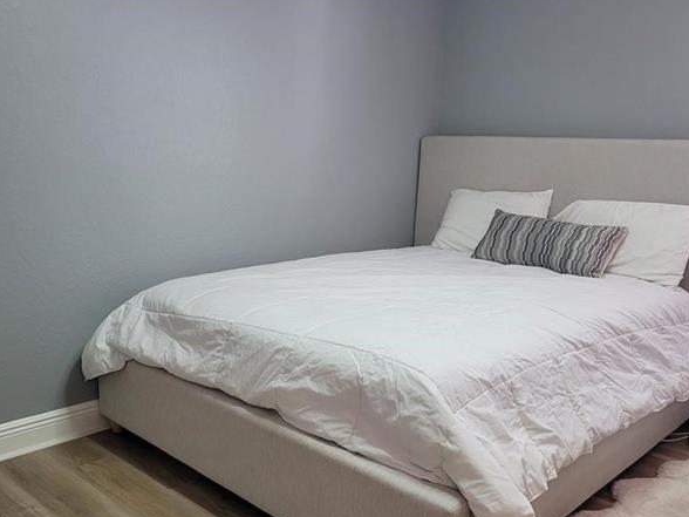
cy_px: 292
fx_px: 677
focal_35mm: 34
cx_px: 335
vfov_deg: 41.7
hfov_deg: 54.0
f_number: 1.8
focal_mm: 7
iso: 320
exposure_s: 1/120
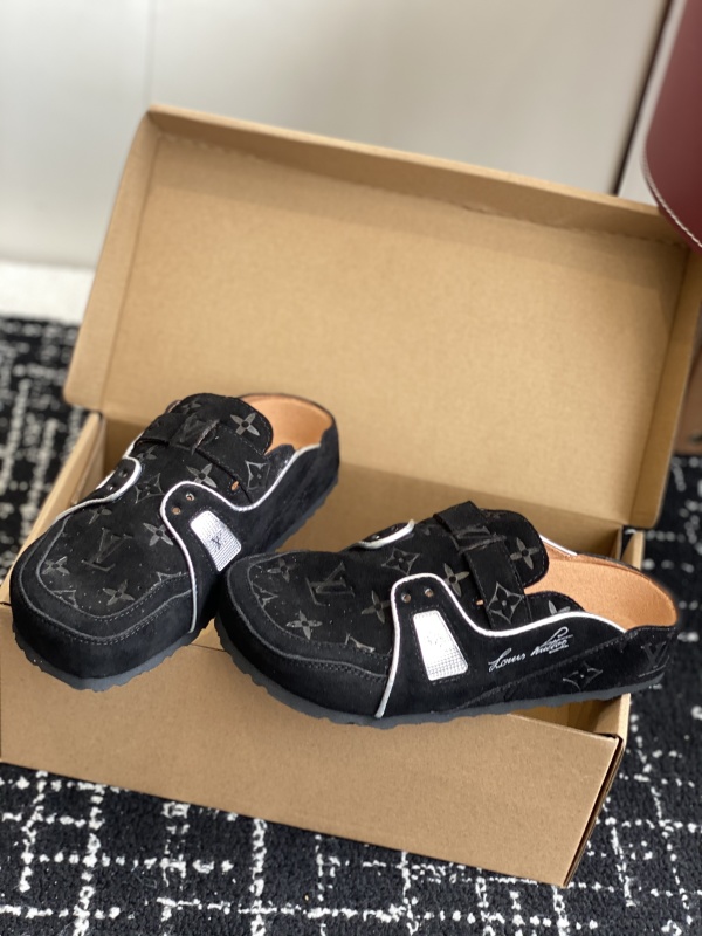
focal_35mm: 52
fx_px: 1406
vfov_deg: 36.8
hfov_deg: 28.0
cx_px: 351
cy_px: 468
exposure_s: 1/122
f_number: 2
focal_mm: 6
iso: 64
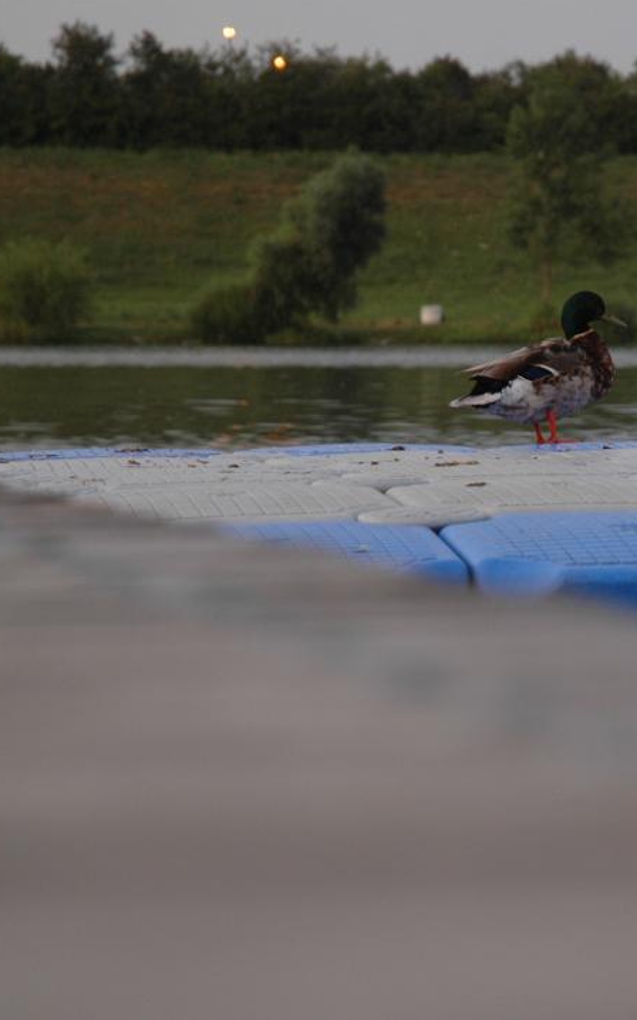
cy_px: 508
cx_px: 574
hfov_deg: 8.1
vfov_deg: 12.9
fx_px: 4505
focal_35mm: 162
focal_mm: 70
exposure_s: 1/6
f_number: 4.5
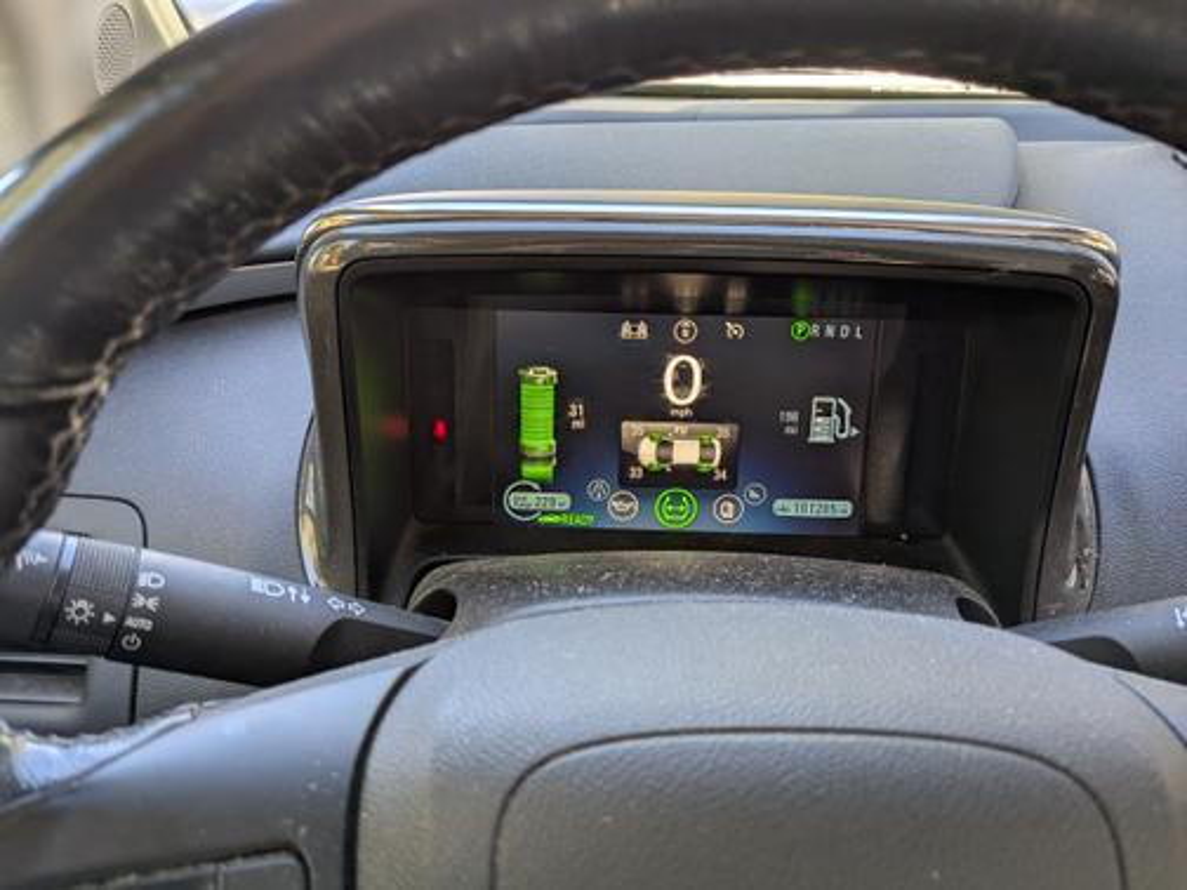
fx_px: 926
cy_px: 445
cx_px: 594
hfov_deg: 65.3
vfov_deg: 51.4
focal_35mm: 27
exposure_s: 1/121
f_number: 1.73
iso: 61
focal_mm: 4.38
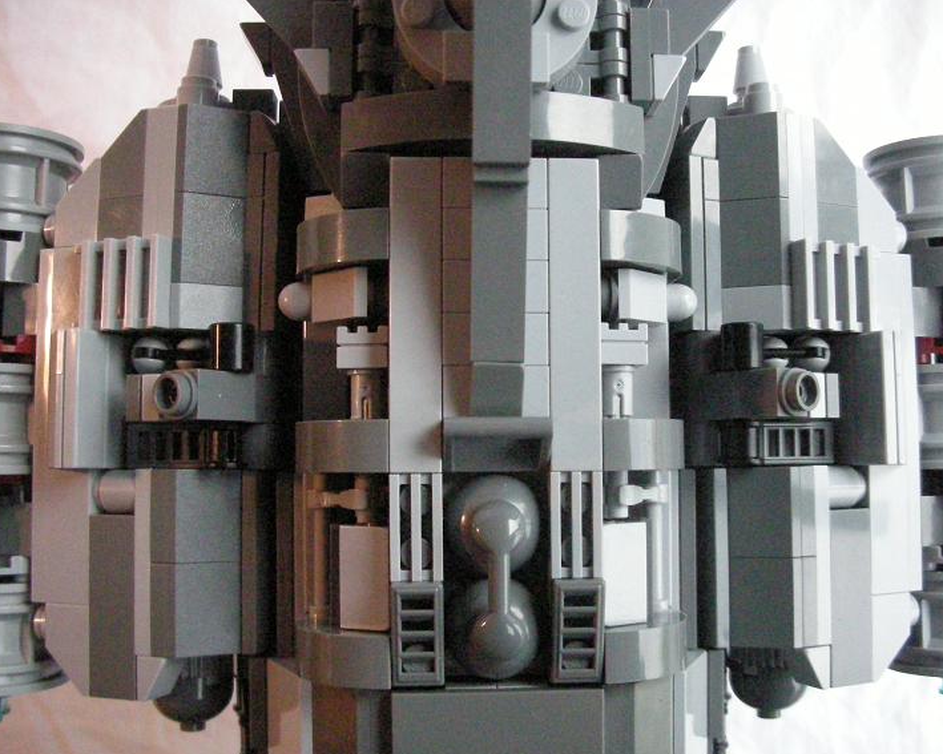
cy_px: 380
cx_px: 497
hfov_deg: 49.1
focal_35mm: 37
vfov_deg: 40.1
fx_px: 1032
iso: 790
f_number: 2.8
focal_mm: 5.8
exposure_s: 1/133
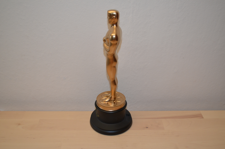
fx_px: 243
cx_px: 112
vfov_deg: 34.1
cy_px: 74
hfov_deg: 49.6
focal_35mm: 39
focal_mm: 26
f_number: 4.2
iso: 720
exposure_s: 1/60
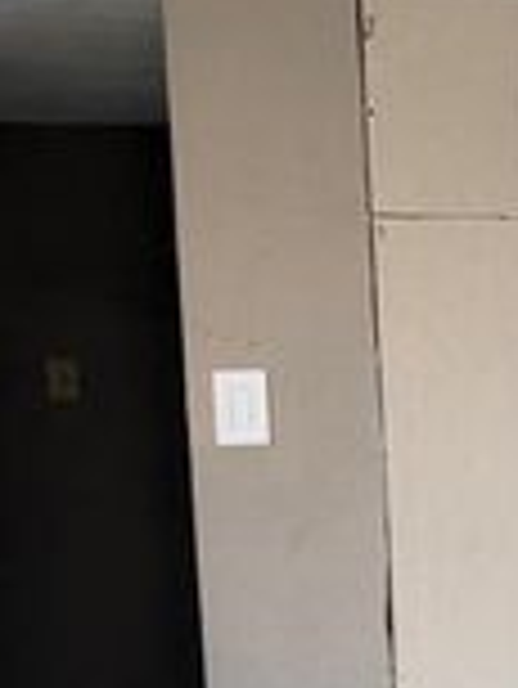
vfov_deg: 21.0
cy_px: 474
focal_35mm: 93
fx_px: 1853
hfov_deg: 13.2
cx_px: 1117
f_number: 1.78
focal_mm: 6.76
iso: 250
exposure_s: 1/60
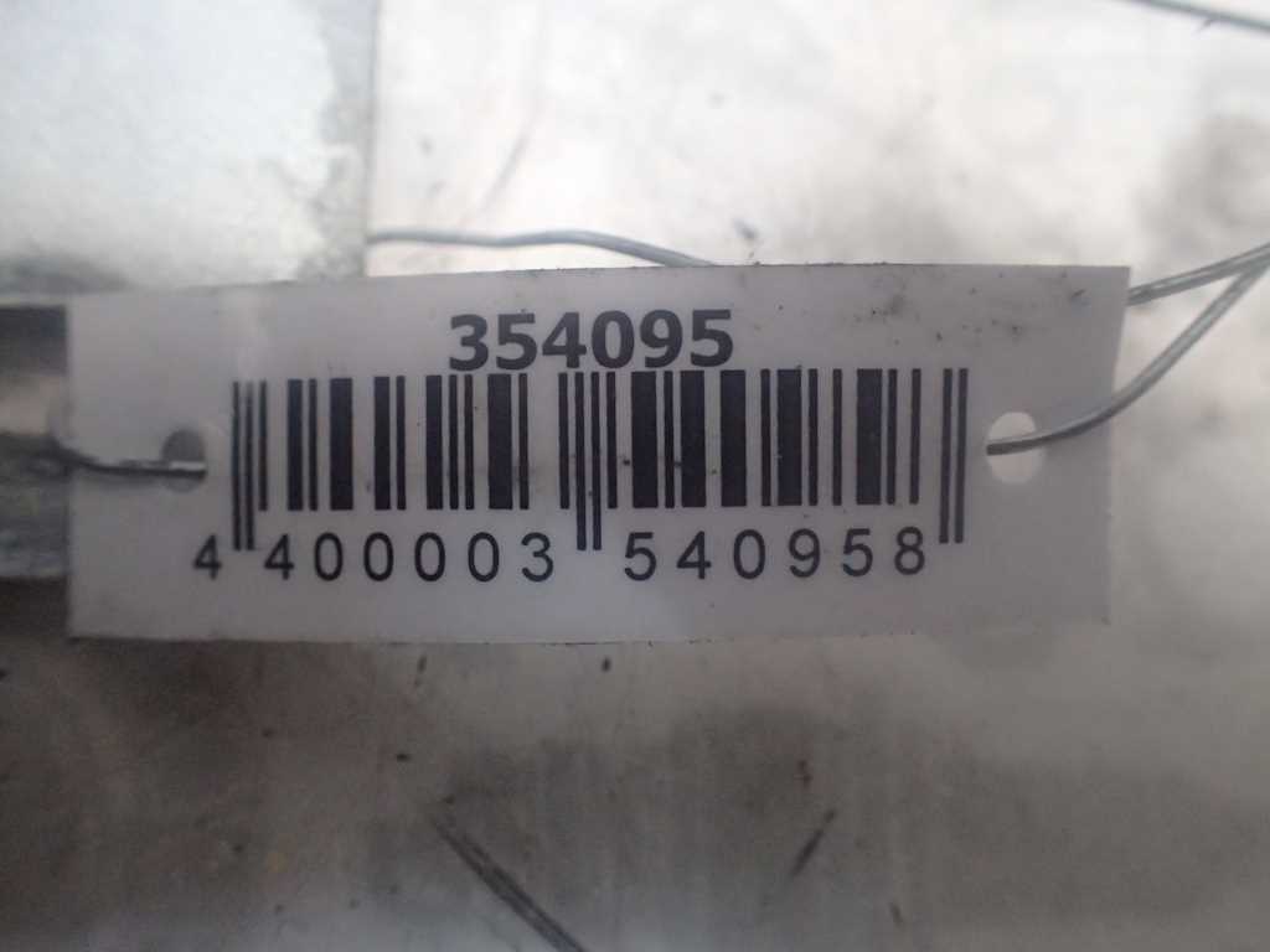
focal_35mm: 30
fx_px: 1101
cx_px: 635
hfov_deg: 60.0
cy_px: 476
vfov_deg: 46.8
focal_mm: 5.5
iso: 800
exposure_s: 1/60
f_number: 2.3
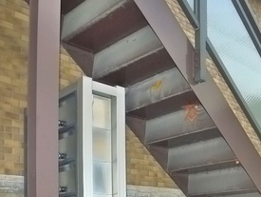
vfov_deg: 22.6
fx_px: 461
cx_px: 300
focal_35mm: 61
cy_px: 219
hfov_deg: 28.2
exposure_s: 1/400
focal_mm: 5.1
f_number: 2.8
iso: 400
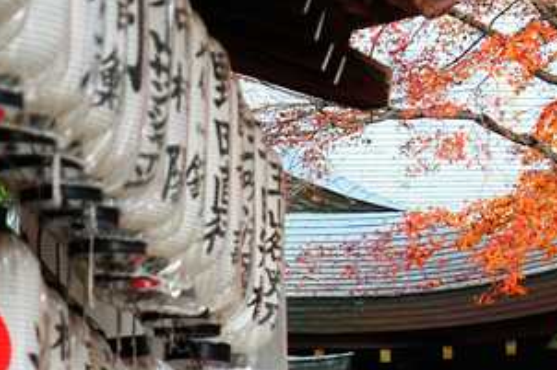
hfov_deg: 6.6
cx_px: 511
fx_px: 4794
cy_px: 395
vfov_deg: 4.4
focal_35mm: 310
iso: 500
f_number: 6.3
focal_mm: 117
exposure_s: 1/125
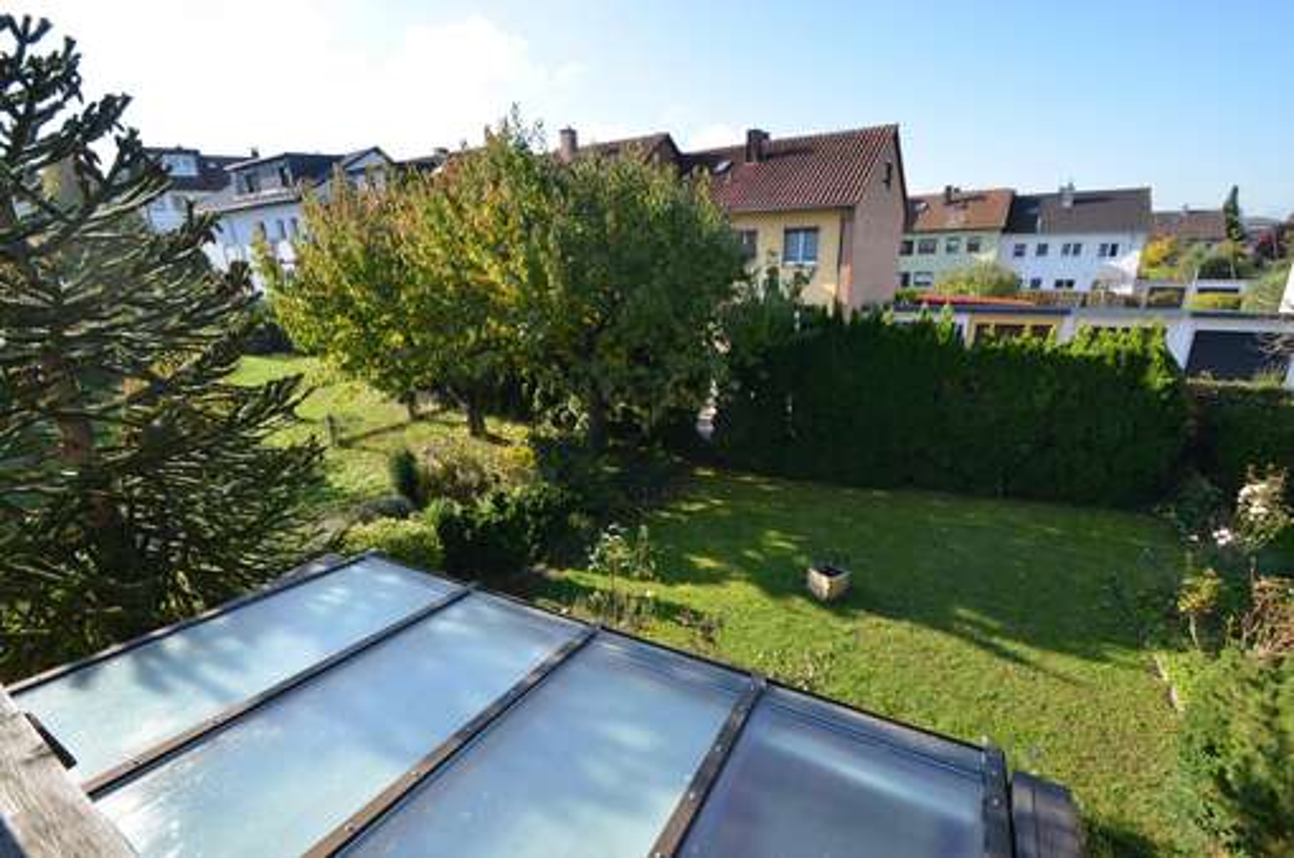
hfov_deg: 100.5
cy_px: 429
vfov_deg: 77.1
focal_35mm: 15
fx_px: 538
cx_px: 647
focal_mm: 10
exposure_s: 1/180
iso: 100
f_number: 6.7
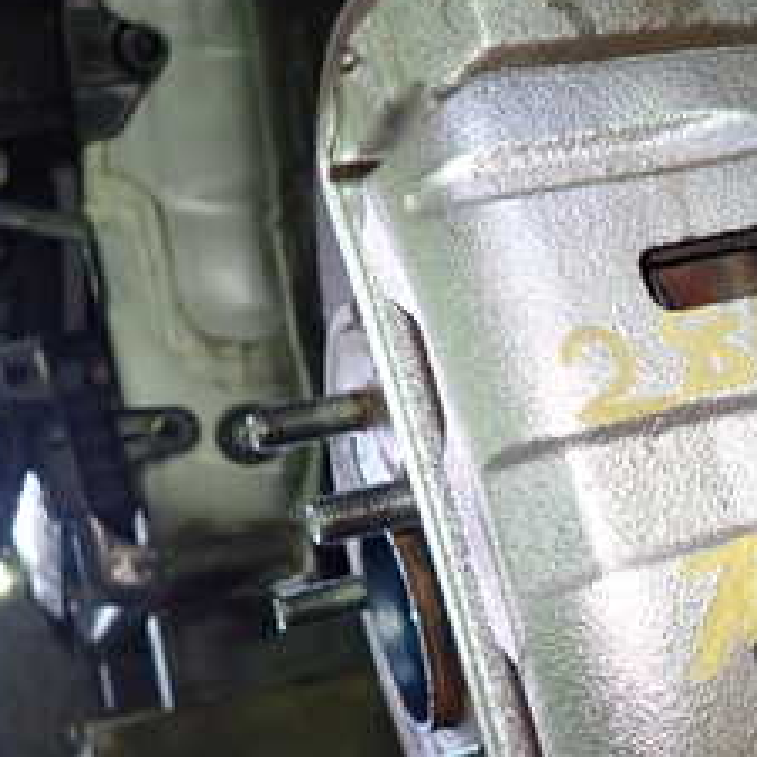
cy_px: 468
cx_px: 865
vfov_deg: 29.0
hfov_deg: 26.4
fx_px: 1460
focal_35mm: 59
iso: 400
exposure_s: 1/30
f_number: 2
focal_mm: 4.5
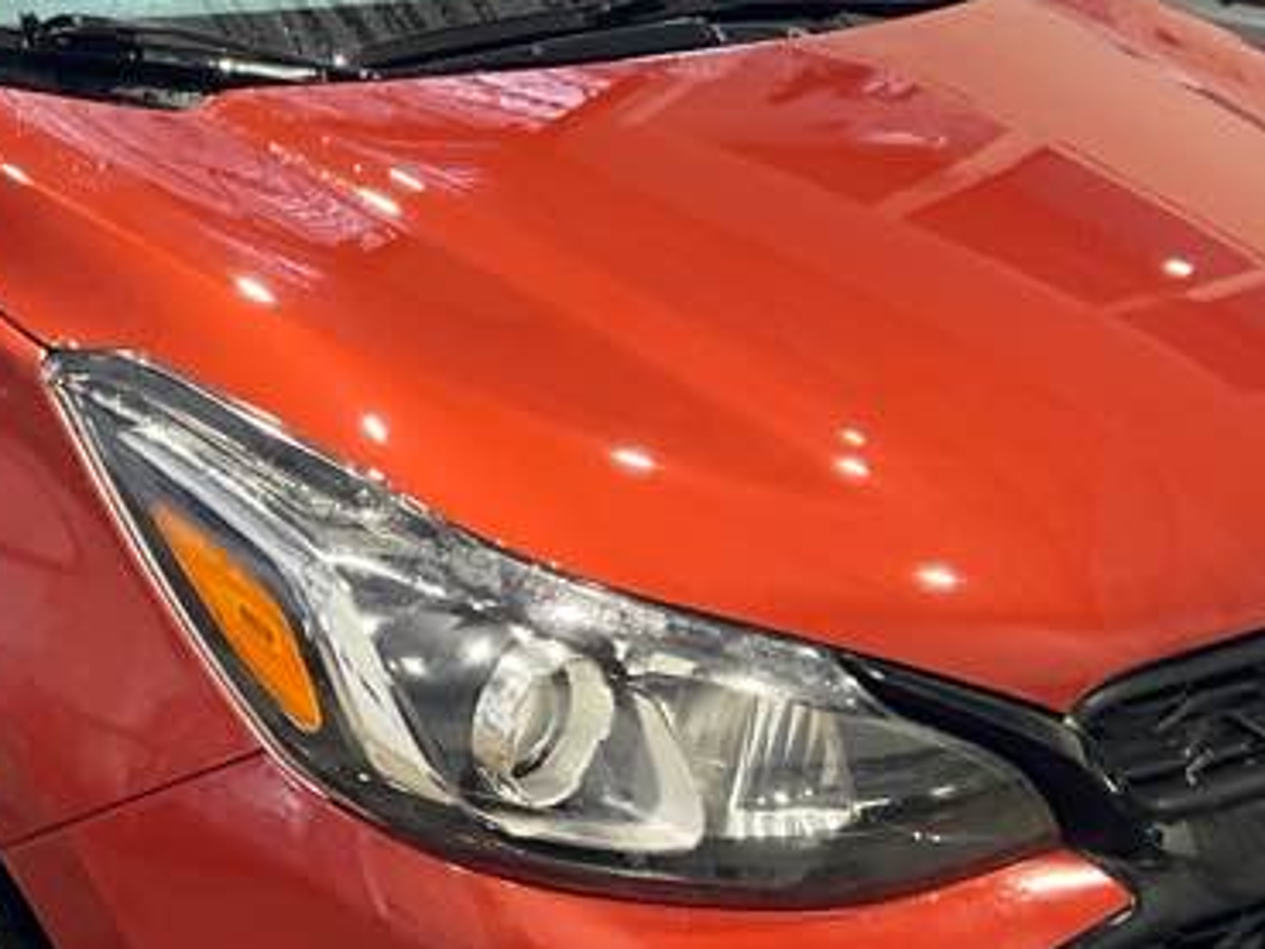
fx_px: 3253
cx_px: 139
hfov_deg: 21.5
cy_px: 524
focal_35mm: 89
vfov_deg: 16.6
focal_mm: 3
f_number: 1.8
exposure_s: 1/60
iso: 125
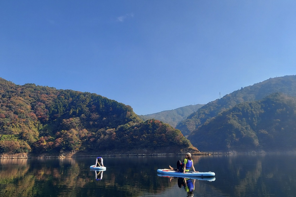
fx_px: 222
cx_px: 144
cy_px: 105
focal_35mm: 27
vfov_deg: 47.9
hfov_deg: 67.4
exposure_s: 1/1236
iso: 50
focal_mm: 4.6
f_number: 2
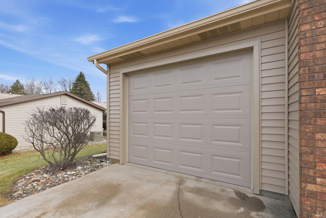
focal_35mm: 16
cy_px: 109
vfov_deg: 72.1
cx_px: 163
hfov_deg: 95.0
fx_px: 149
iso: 50
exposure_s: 1/25
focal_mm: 11
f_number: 16
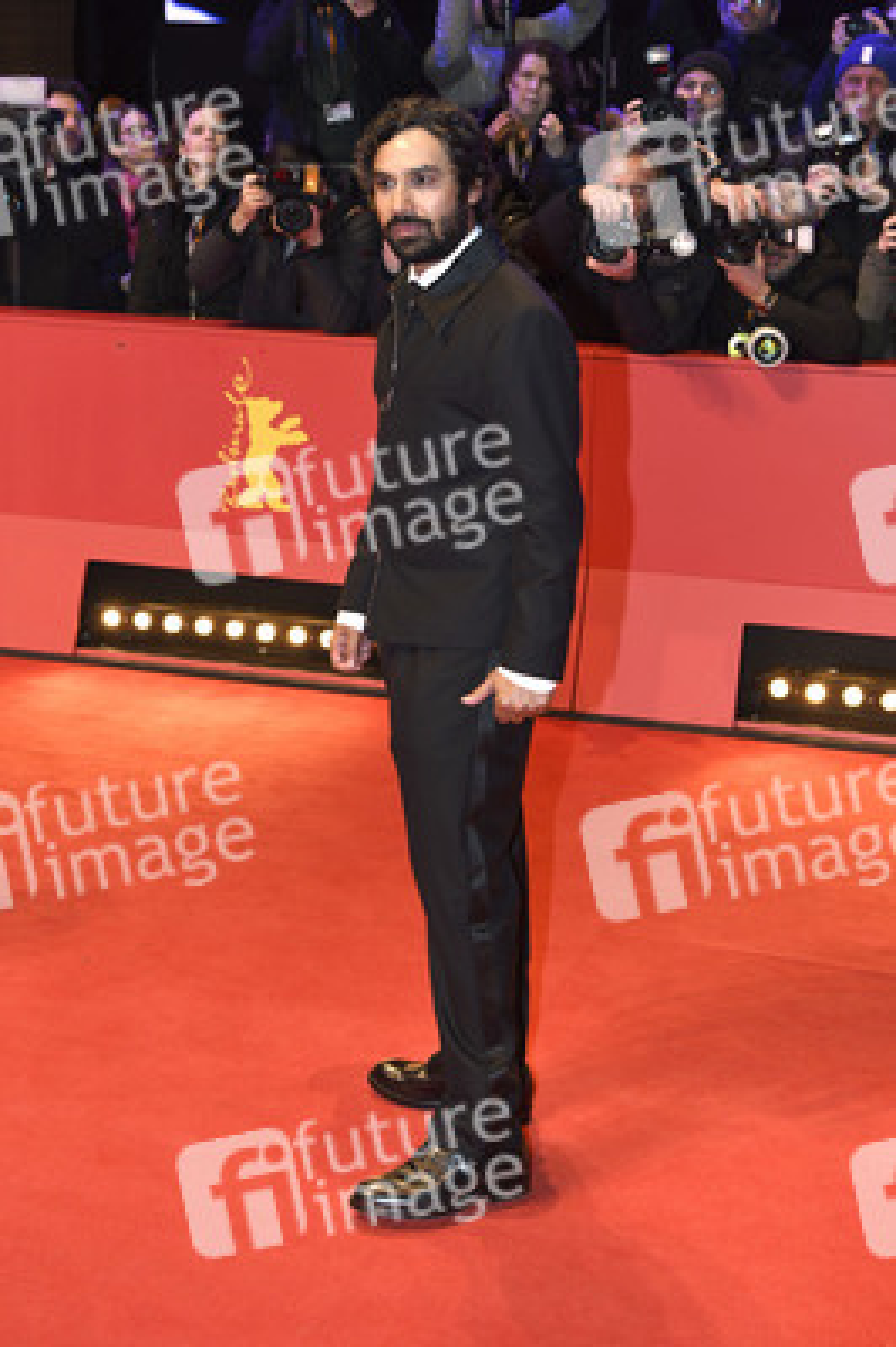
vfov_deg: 41.1
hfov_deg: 28.0
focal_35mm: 48
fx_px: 1795
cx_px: 448
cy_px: 674
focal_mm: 48
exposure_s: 1/200
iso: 1250
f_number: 5
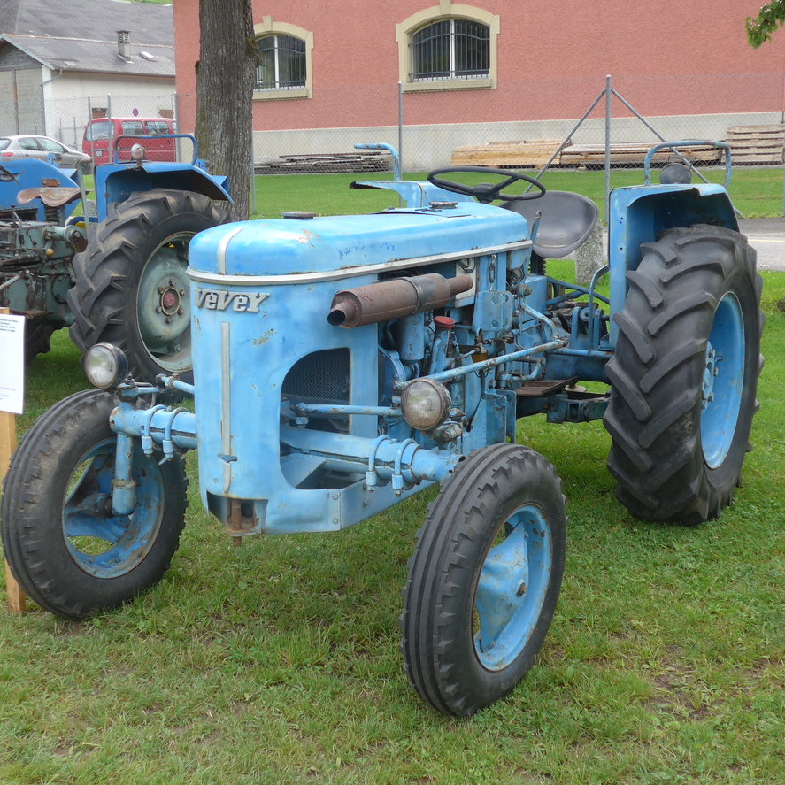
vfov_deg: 34.7
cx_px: 390
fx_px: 1257
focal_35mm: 49
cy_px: 389
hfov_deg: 34.7
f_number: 2.8
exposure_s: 1/250
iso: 80
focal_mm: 8.4
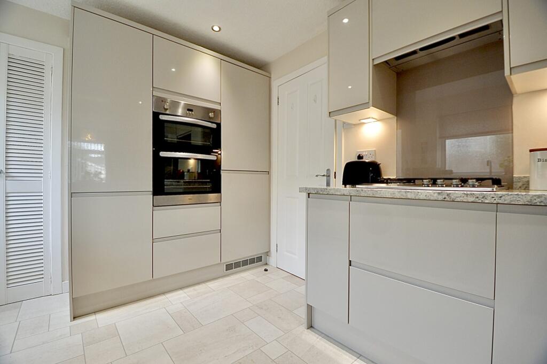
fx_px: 228
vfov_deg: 77.2
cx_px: 274
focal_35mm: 15
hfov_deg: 100.4
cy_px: 182
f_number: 5
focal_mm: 10
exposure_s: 1/100
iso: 400
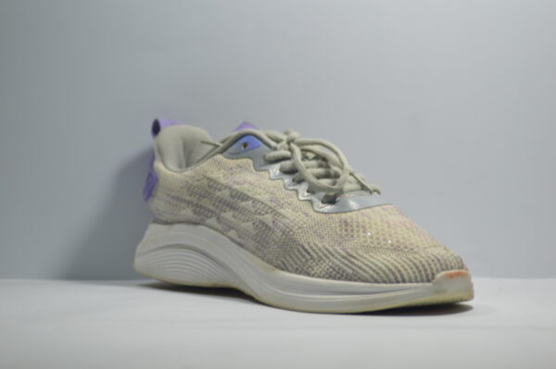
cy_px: 184
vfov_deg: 6.8
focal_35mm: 202
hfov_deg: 10.2
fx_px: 3125
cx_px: 278
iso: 450
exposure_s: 1/125
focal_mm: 135
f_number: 4.2
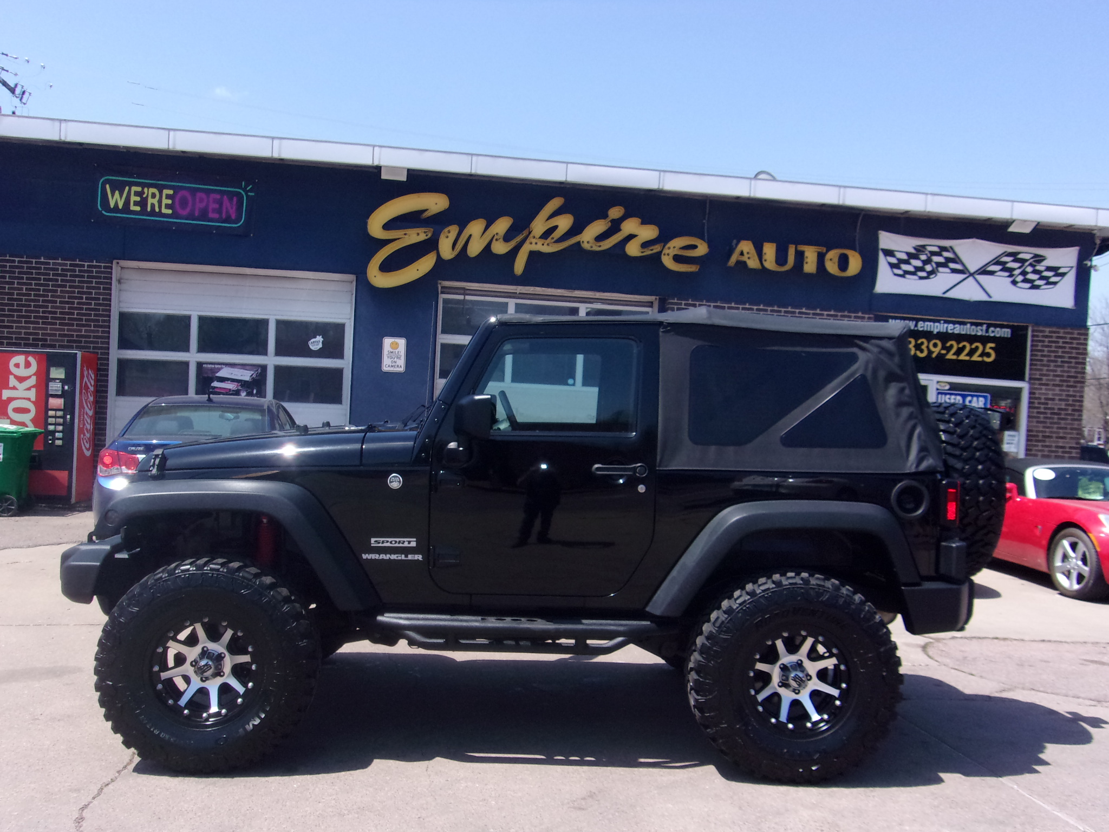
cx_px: 554
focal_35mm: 34
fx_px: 1089
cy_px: 416
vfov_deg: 41.8
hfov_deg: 54.0
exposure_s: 1/140
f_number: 11.6
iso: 200
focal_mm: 6.1
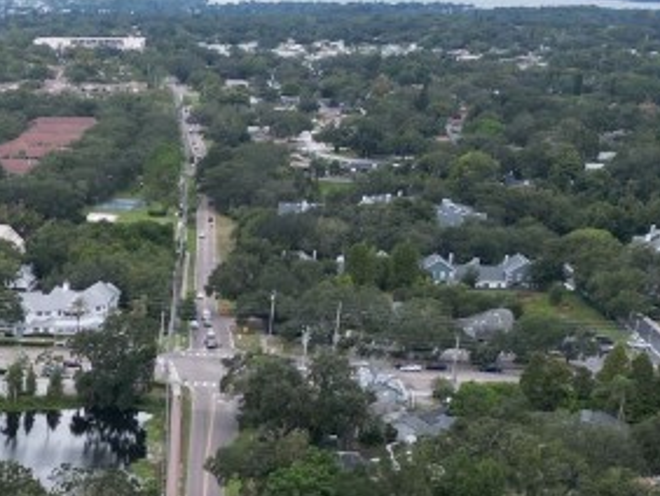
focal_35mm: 87
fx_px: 1660
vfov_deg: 15.9
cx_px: -206
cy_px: 702
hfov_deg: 20.5
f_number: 1.7
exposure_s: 1/1000
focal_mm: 6.72
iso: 200
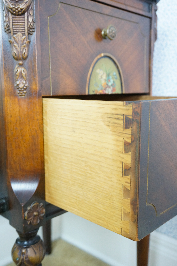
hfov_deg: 36.8
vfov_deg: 53.2
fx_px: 266
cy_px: 133
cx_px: 88
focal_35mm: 36
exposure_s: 1/60
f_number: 4.5
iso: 2000
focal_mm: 24
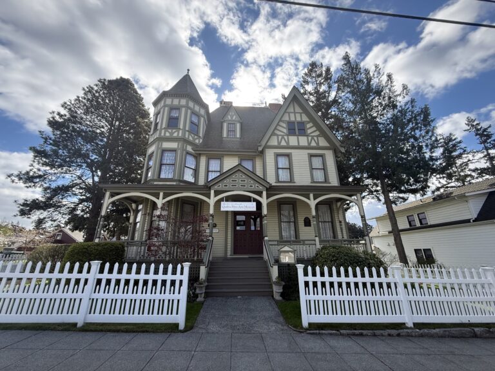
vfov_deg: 85.7
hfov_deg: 102.1
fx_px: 200
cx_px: 248
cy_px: 186
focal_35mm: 14
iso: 64
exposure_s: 1/686
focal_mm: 2.22
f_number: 2.2
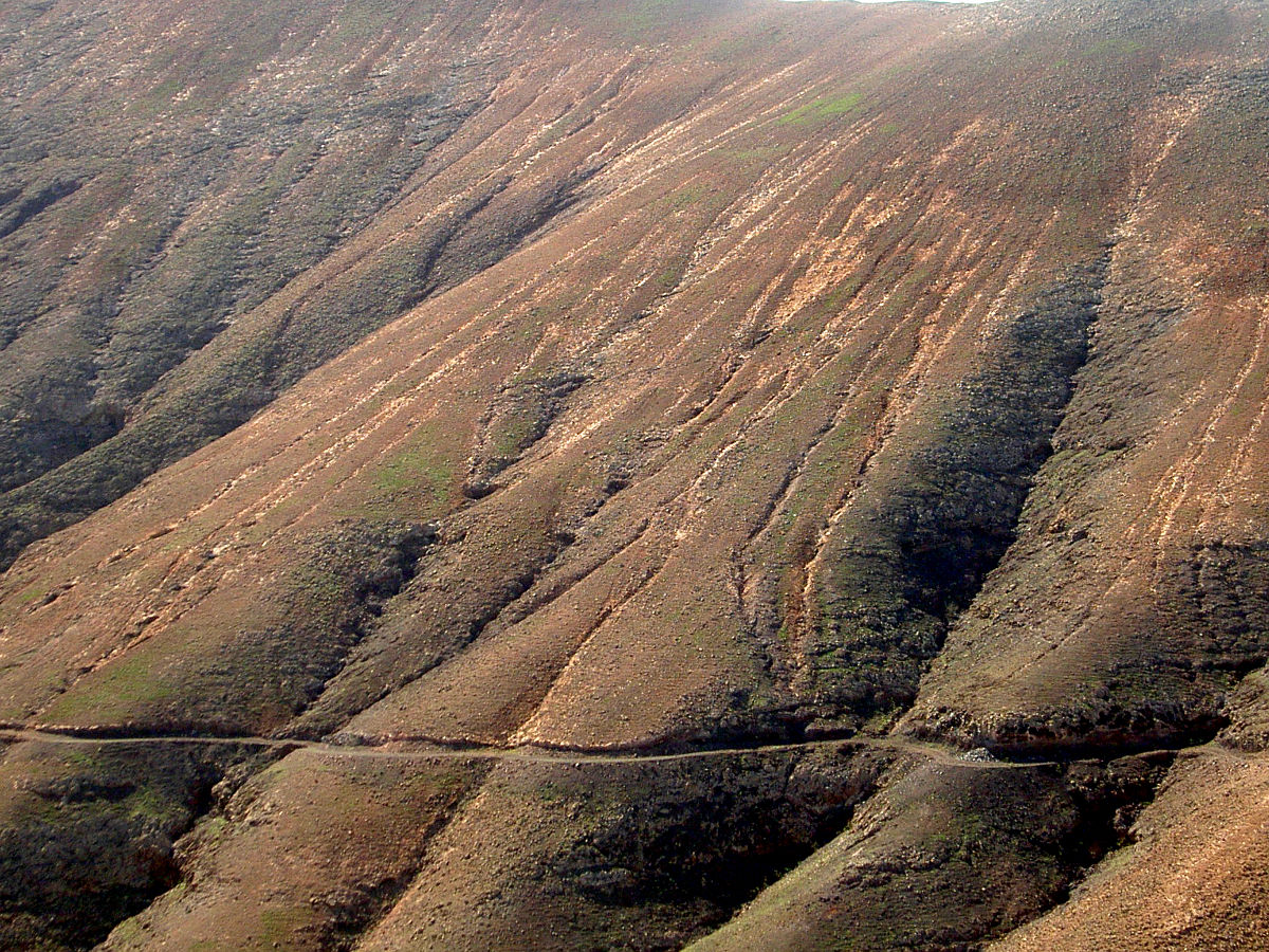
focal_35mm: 75
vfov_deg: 19.6
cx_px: 634
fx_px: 2749
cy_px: 476
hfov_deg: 26.0
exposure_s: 1/400
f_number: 4.2
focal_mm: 12.4
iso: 50
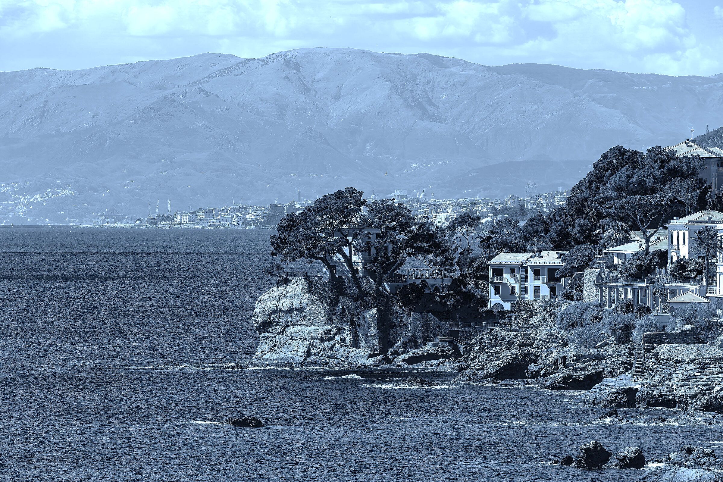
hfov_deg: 6.9
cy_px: 241
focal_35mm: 300
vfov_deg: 4.6
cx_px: 362
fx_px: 6025
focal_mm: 200
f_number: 9
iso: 200
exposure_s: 1/320
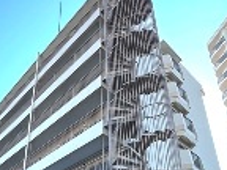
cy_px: 173
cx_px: 74
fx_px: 256
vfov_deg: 33.4
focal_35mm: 39
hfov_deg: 47.0
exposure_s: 1/493
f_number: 2.2
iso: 40
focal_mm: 2.22
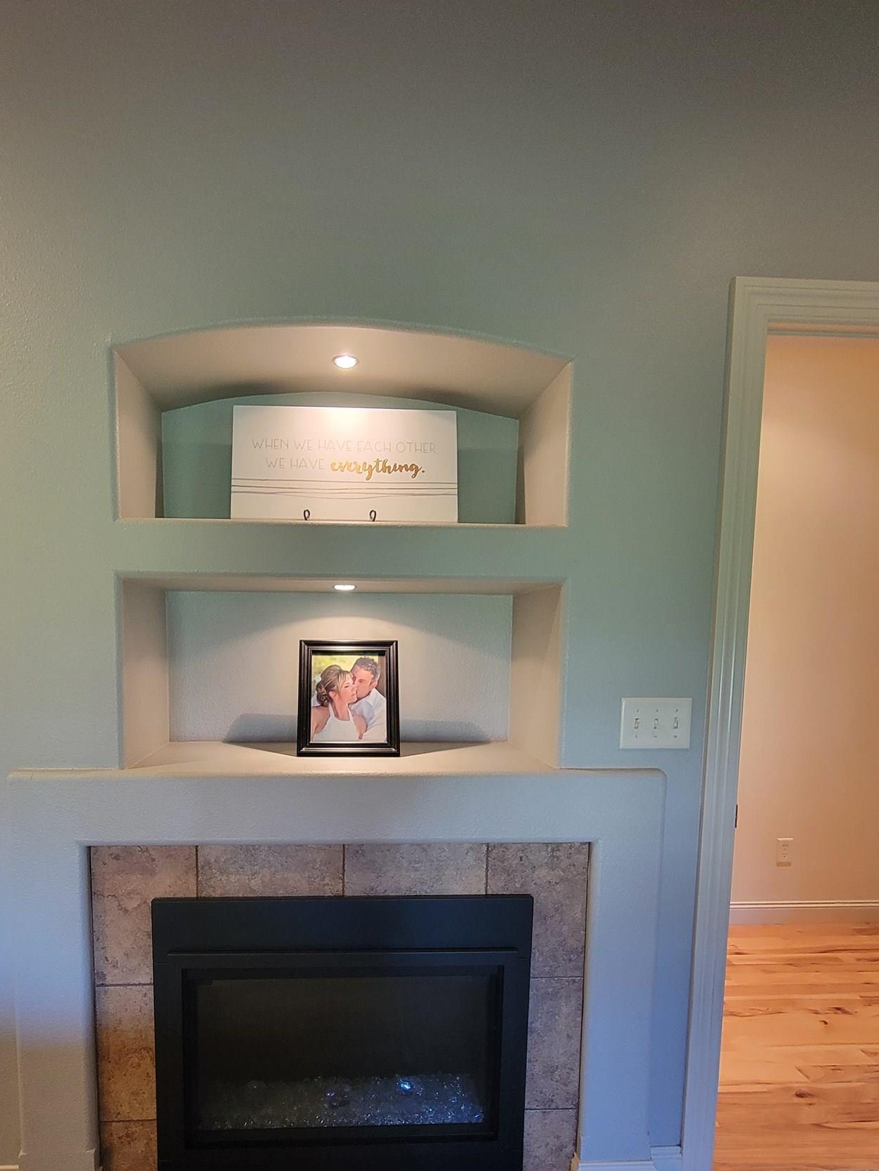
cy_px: 702
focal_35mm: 18
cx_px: 371
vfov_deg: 86.7
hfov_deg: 71.1
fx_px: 609
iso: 400
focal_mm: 2.2
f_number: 2.2
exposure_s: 1/40
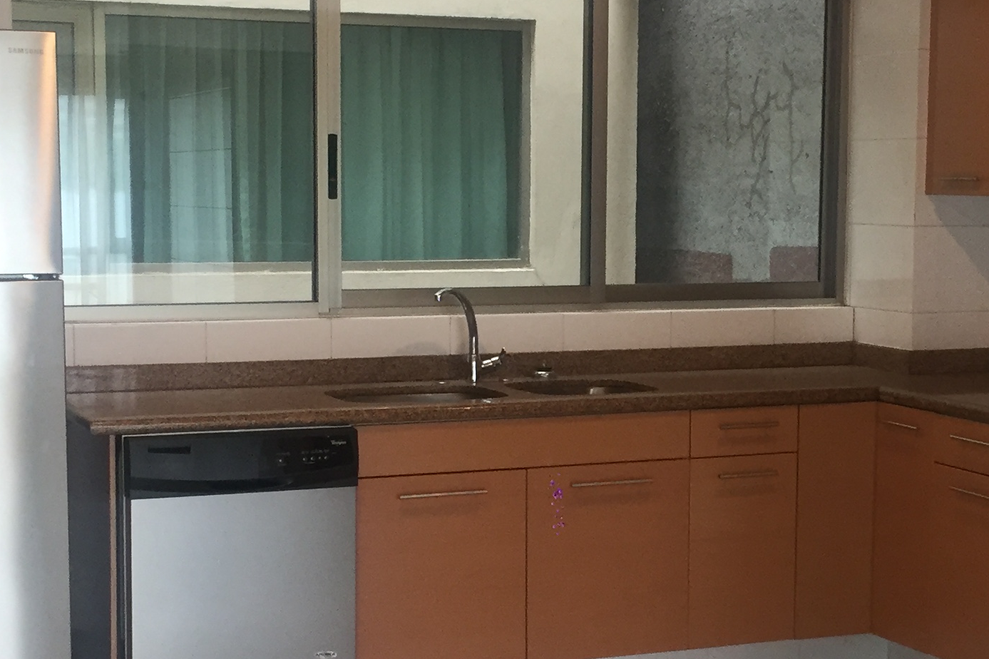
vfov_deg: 19.2
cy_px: 402
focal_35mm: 71
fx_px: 1950
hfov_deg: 28.4
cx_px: 550
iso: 50
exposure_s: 1/30
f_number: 2.2
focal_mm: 4.15
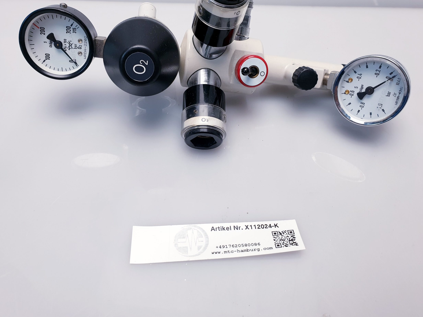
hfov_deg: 65.3
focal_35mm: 27
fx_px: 330
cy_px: 157
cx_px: 206
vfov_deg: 51.4
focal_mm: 4.3
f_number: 2.4
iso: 100
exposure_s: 1/100
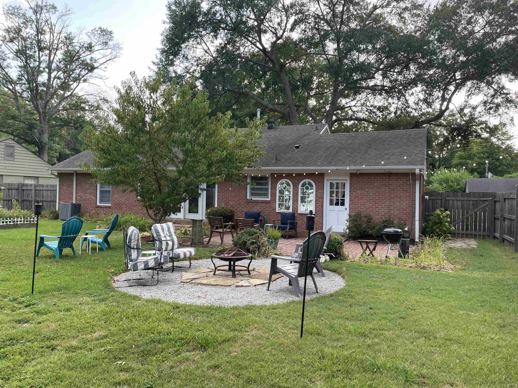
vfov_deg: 53.1
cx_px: 259
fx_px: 389
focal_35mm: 26
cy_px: 194
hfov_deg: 67.3
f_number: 1.6
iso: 32
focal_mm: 4.2
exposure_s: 1/354
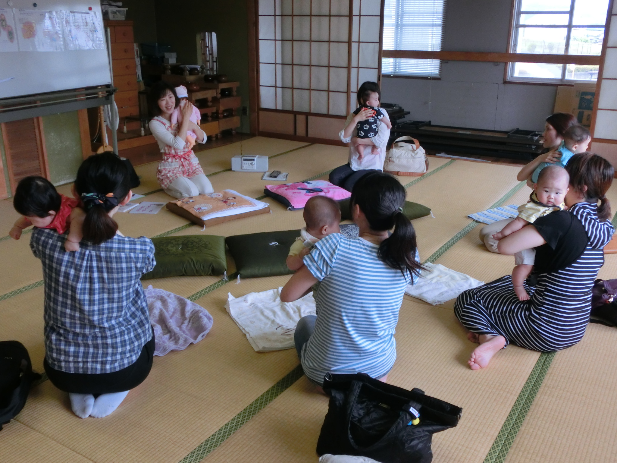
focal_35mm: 33
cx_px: 308
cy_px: 232
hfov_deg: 55.4
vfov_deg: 42.9
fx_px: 588
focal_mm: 5.93
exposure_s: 1/125
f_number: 3.7
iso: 250
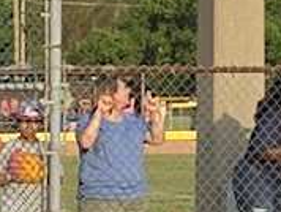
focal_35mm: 129
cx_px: -336
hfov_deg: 12.7
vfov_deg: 11.3
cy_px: 240
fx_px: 1049
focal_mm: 5.4
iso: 25
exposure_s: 1/1033
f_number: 1.8
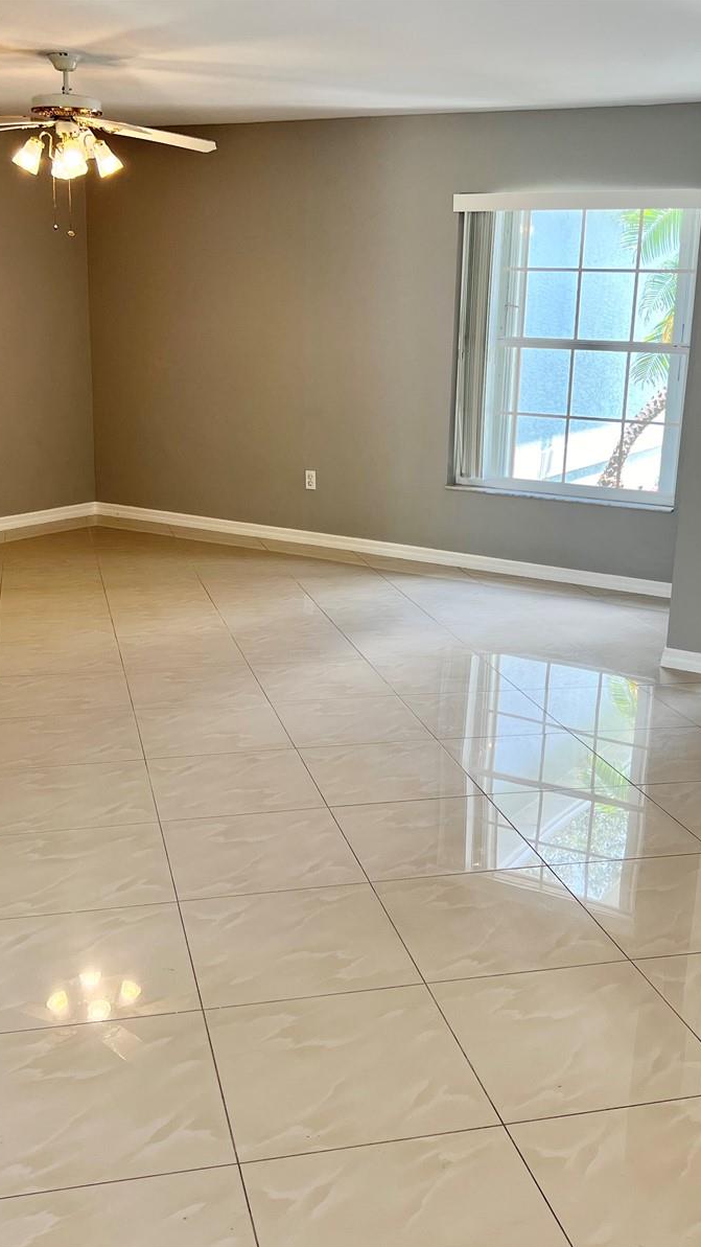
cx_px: 370
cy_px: 625
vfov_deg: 52.8
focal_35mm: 38
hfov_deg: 31.2
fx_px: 1256
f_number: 1.5
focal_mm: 5.7
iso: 64
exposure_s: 1/137
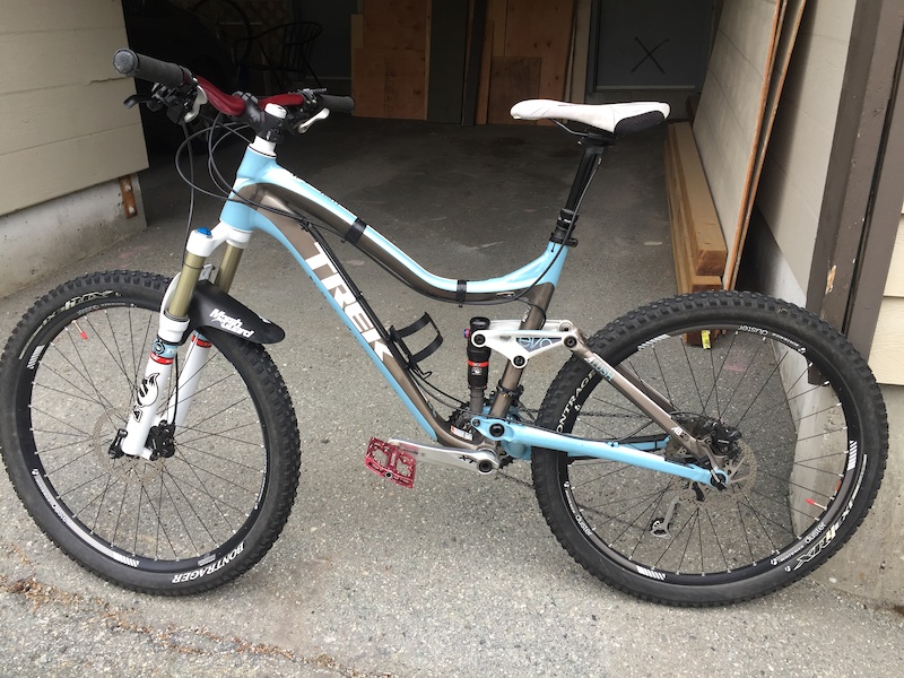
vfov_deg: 48.2
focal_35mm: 29
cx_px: 452
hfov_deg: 61.7
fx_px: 757
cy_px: 339
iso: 32
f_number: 2.2
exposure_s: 1/60
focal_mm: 4.15
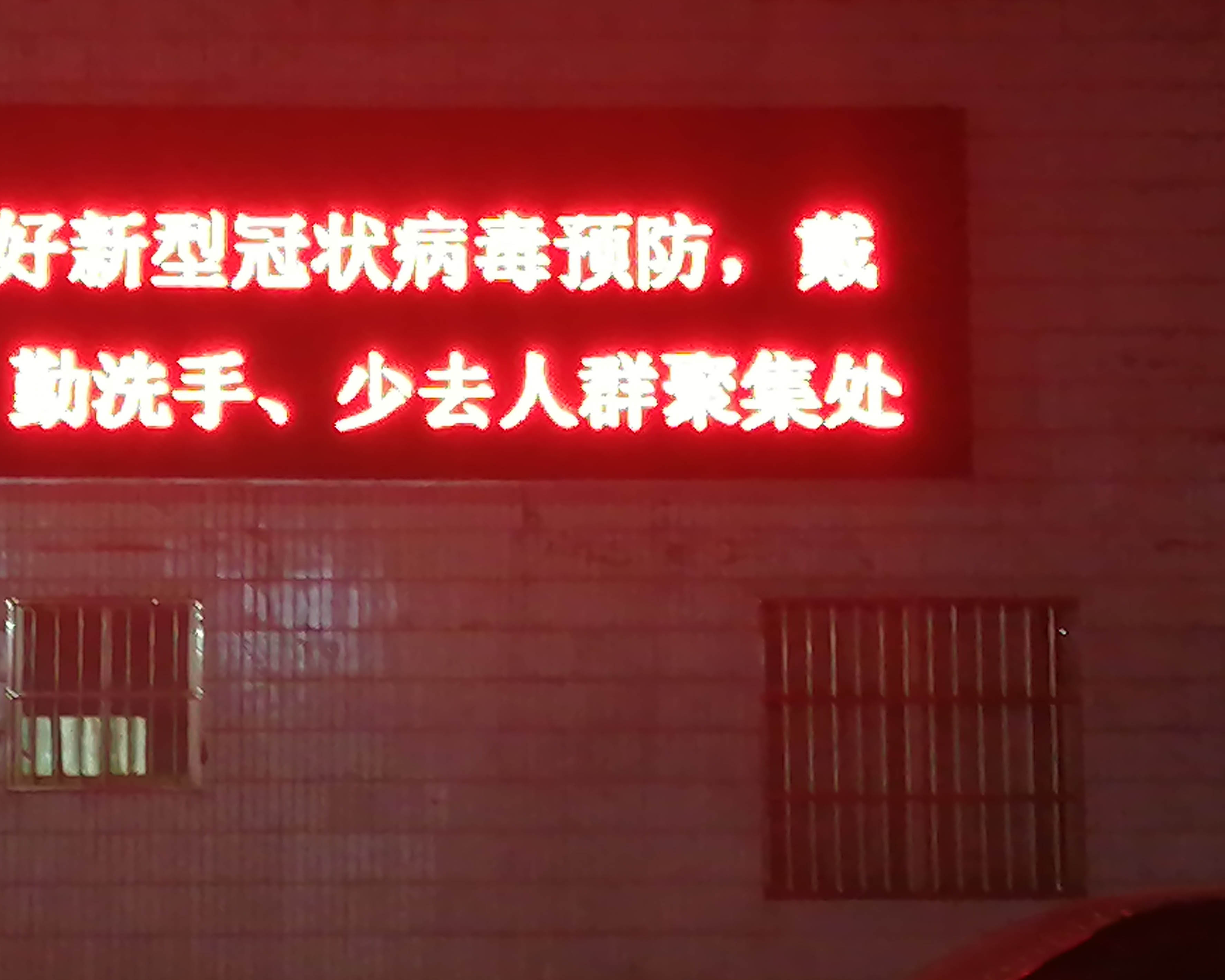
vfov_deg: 18.3
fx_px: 3045
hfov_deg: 22.6
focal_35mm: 84
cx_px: 340
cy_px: 508
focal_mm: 3.62
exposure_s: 1/30
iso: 250
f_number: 1.8
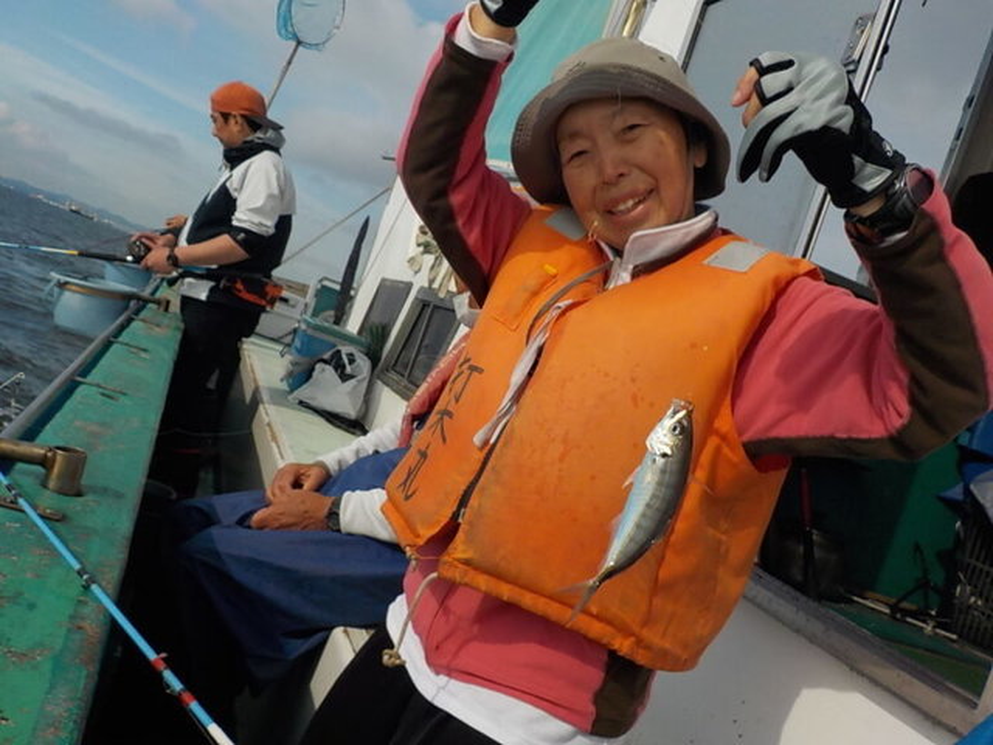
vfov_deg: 46.8
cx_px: 496
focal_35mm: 30
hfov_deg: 60.0
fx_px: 861
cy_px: 372
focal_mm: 4.1
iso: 125
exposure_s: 1/500
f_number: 6.6
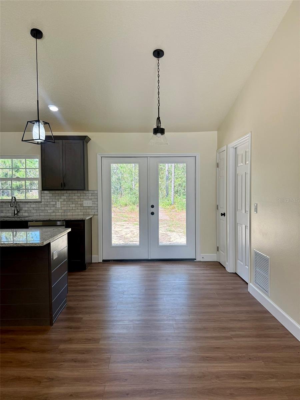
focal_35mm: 24
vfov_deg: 71.6
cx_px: 150
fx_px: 277
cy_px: 200
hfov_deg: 56.8
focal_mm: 6.76
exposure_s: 1/361
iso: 100
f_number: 1.78
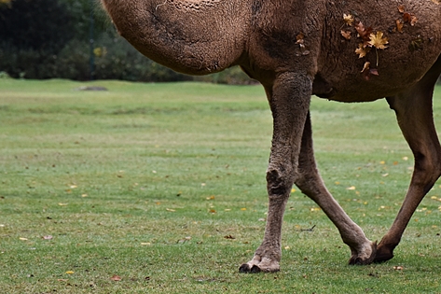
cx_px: 242
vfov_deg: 3.6
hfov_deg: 5.5
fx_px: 4616
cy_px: 28
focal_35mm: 377
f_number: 5.6
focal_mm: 116
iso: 450
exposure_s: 1/250
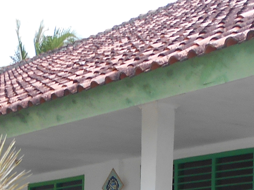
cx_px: 64
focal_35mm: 110
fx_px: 807
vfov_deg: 12.5
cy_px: 315
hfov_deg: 17.8
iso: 80
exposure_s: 1/50
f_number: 3.2
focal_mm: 4.6
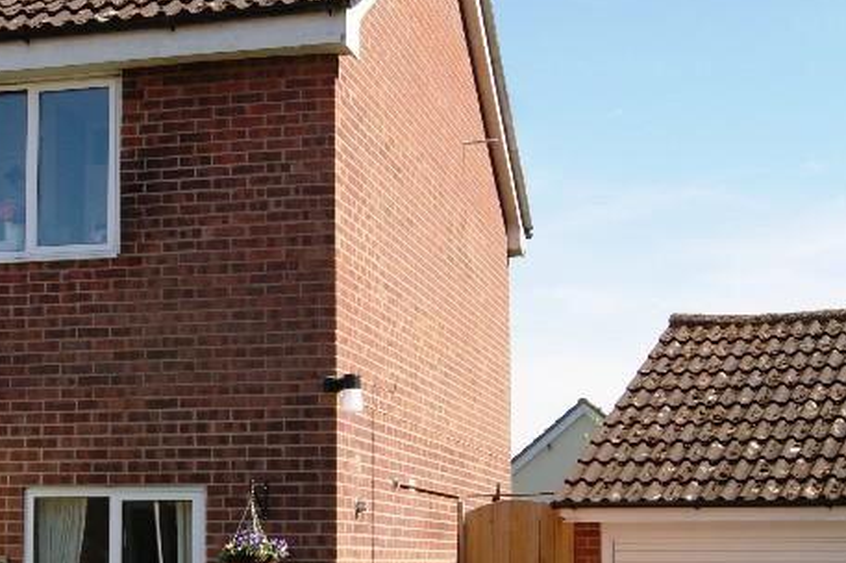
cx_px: 207
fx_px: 1738
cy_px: 381
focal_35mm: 74
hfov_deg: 27.0
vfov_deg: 18.3
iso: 100
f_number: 10
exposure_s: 1/100
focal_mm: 22
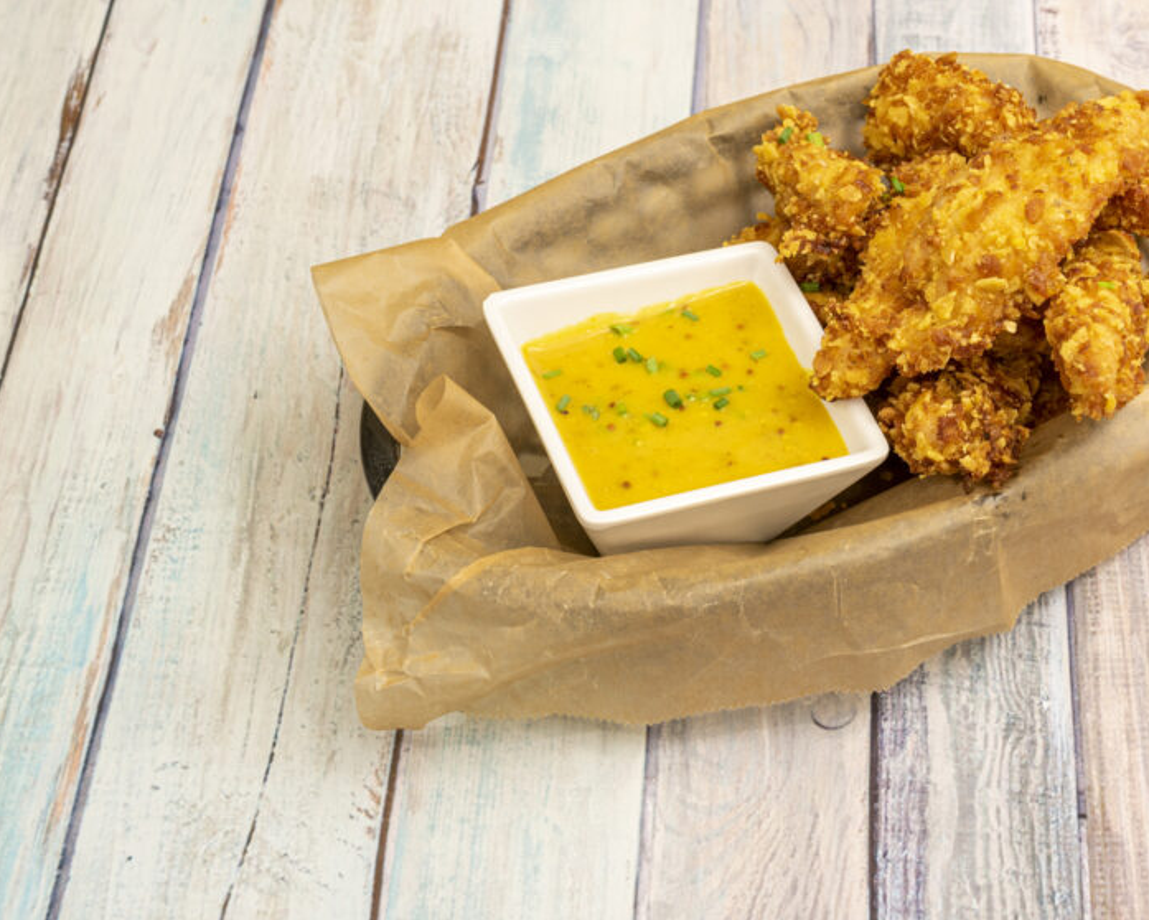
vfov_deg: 19.2
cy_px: 378
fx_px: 2721
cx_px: 785
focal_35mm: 80
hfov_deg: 23.7
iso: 100
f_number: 10
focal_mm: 58
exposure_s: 1.3
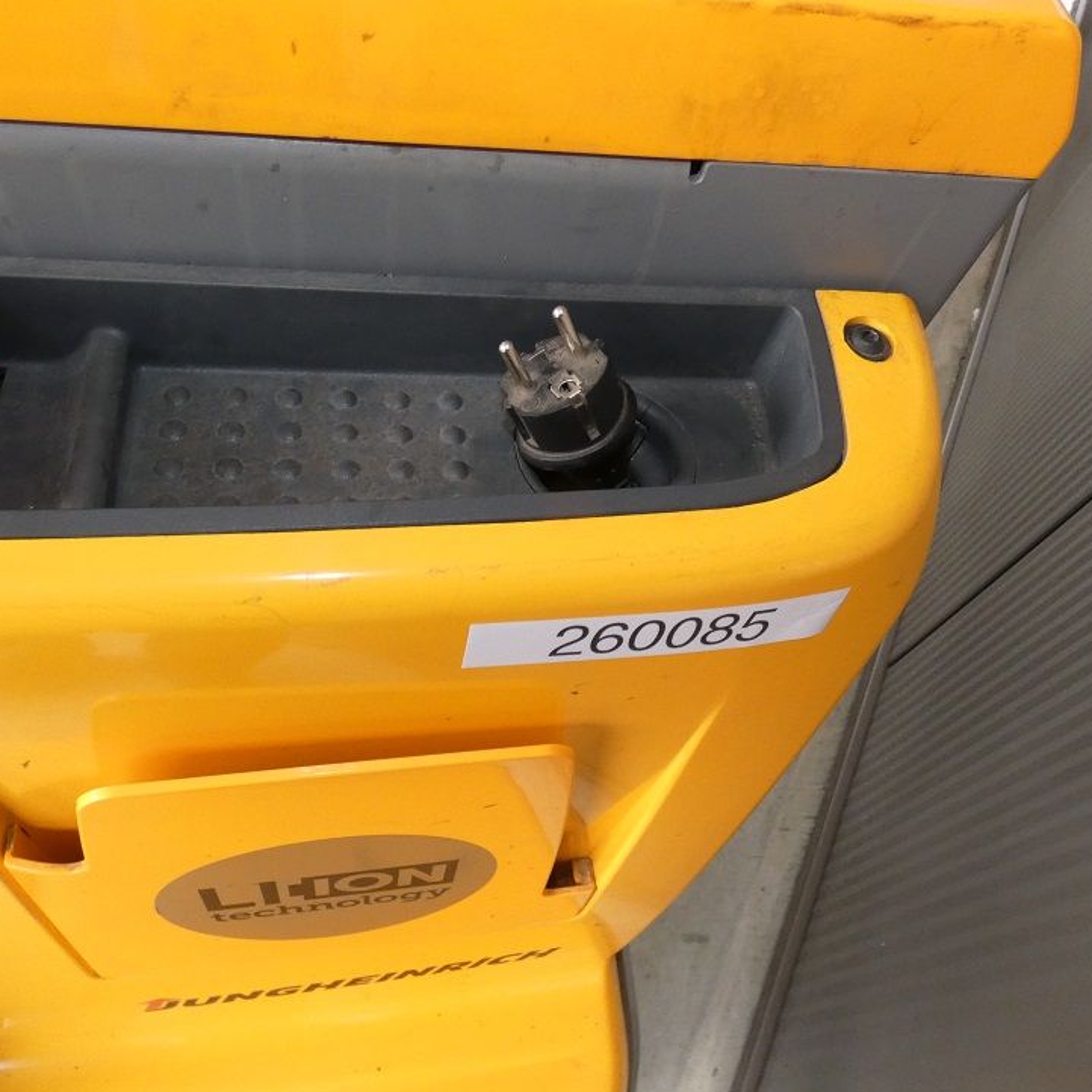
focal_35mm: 24
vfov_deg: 65.0
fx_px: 857
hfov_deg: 64.8
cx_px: 476
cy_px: 544
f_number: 2.8
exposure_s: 1/100
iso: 400
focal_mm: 3.6
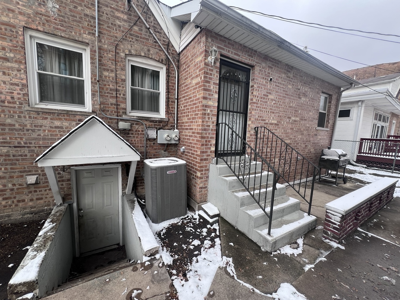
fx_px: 150
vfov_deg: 89.9
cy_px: 150
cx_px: 200
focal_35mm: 13
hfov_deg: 106.2
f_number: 1.8
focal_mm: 1.57
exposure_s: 1/300
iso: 32
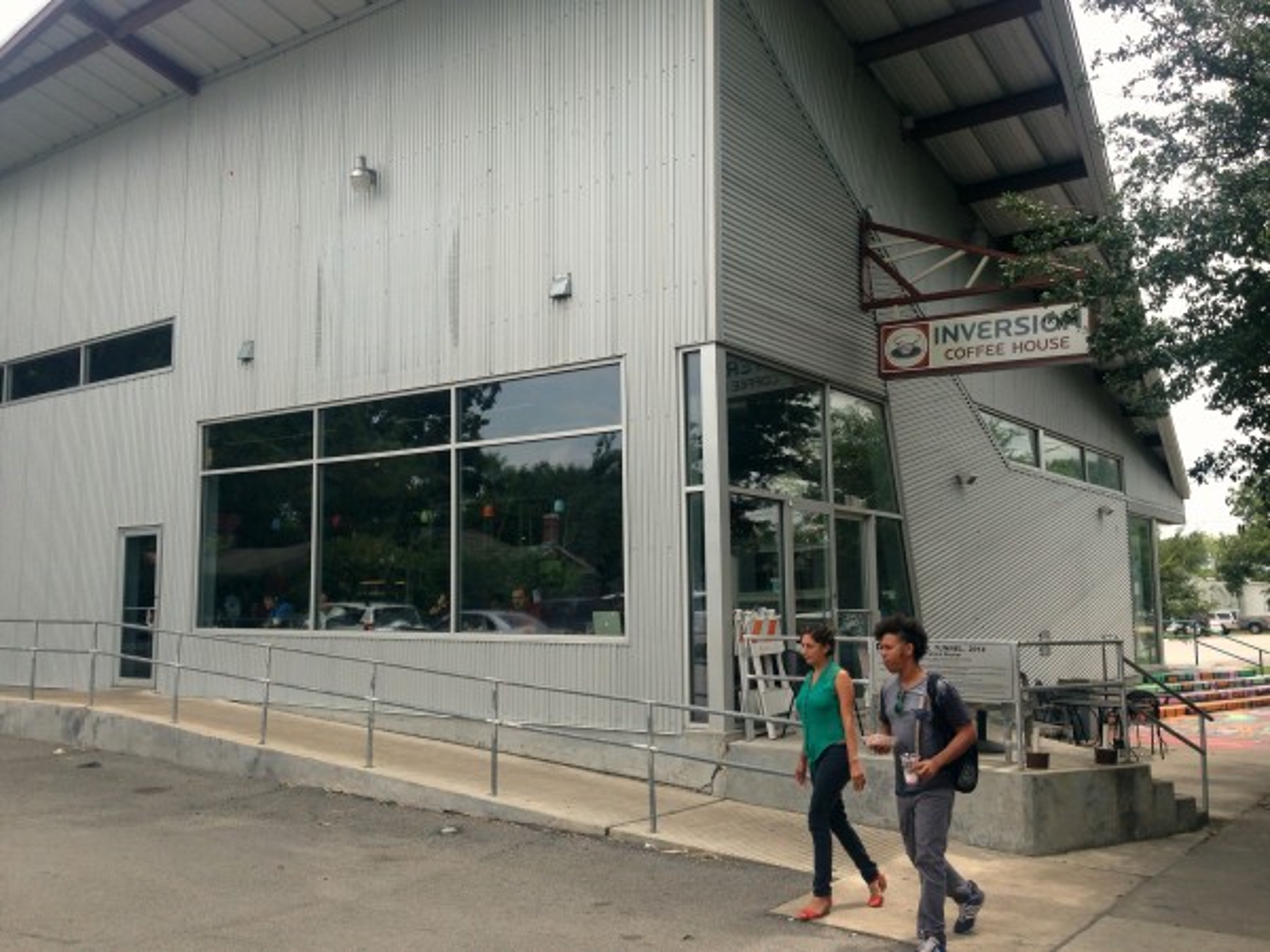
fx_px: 1211
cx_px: 635
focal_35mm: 33
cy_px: 476
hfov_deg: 55.4
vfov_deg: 42.9
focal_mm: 4.12
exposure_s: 1/861
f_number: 2.4
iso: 50
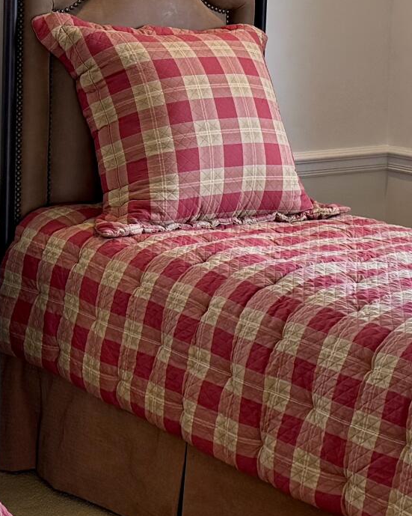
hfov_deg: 15.1
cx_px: 146
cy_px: 169
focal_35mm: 102
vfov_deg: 18.8
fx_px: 1555
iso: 125
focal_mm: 6.76
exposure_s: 1/120
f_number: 1.78
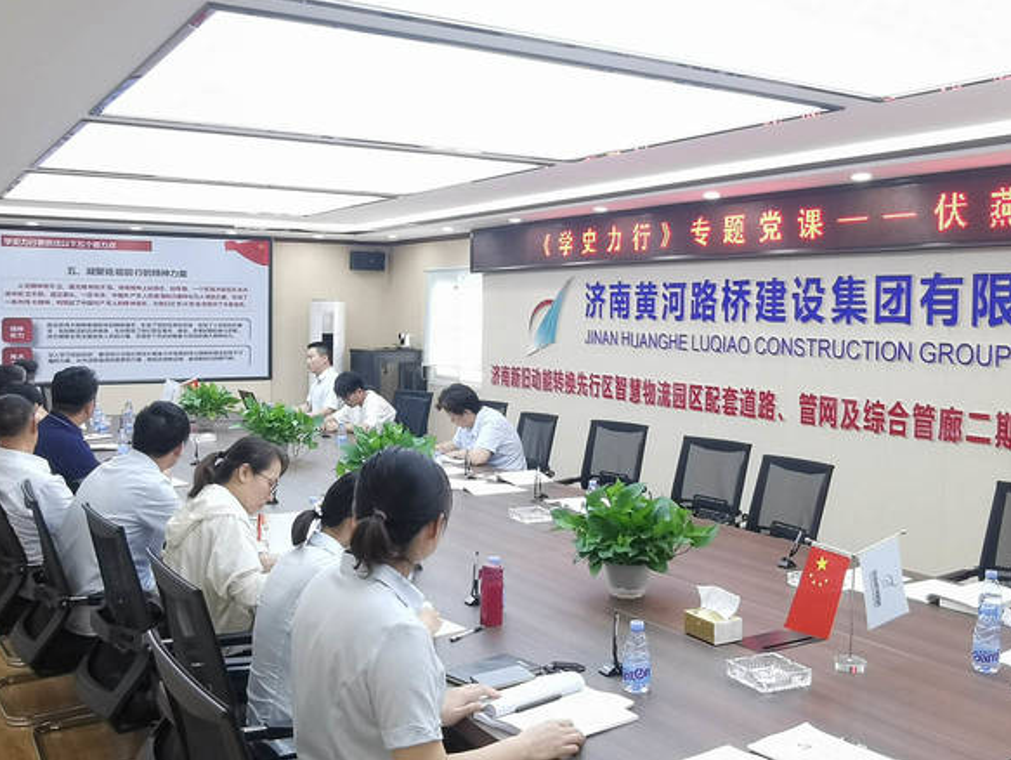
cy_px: 356
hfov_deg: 51.3
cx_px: 541
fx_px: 1052
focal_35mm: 36
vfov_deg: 39.7
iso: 125
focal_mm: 2.26
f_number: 2.2
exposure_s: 1/50
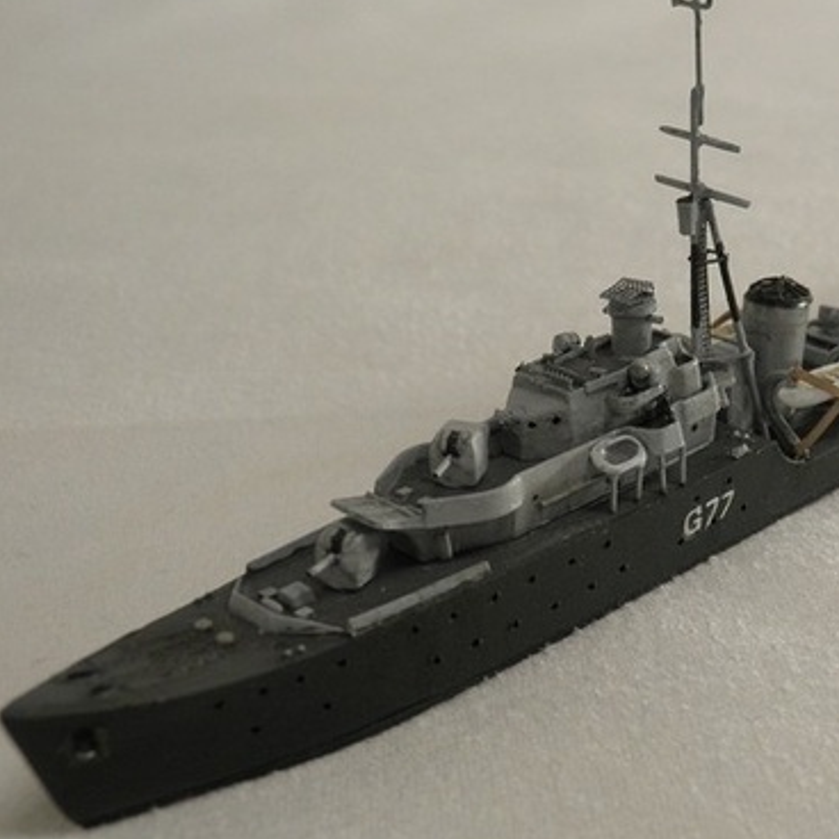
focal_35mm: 63
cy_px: 422
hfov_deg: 26.9
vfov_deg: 27.3
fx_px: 1728
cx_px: 652
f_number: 3.9
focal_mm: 7.3
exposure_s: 1/40
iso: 125
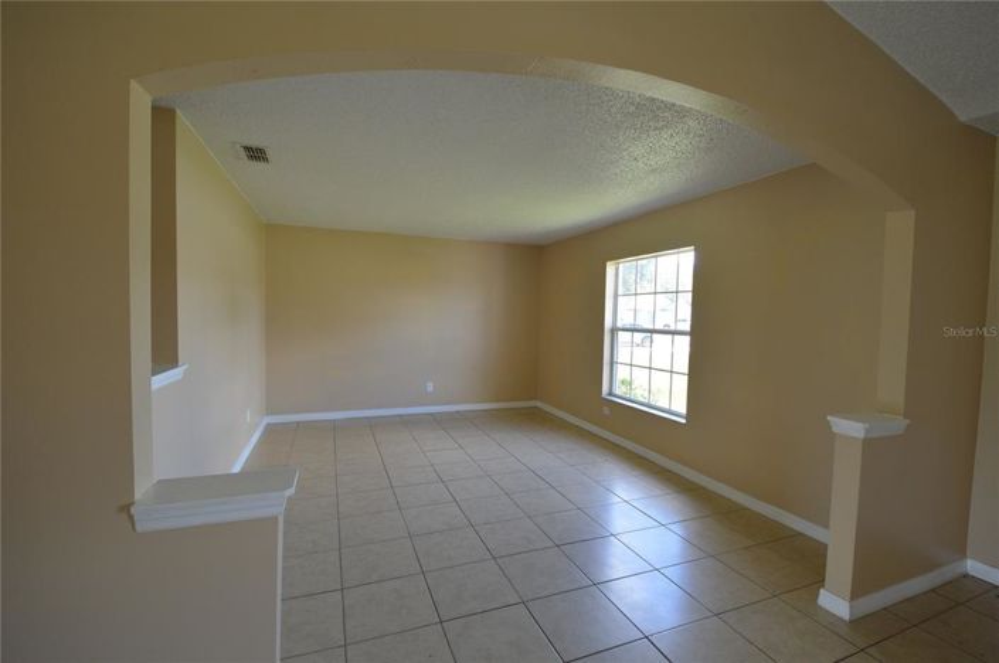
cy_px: 332
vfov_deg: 77.2
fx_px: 416
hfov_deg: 100.5
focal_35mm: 15
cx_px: 500
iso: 400
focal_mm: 10
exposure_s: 1/80
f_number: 4.5
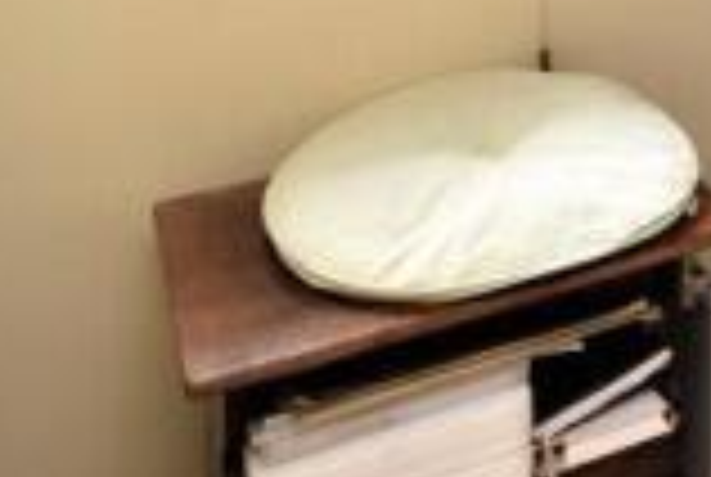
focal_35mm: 62
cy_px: -313
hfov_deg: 27.9
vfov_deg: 18.5
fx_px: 1227
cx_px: 875
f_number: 5
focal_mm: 10
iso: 800
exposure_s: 1/100
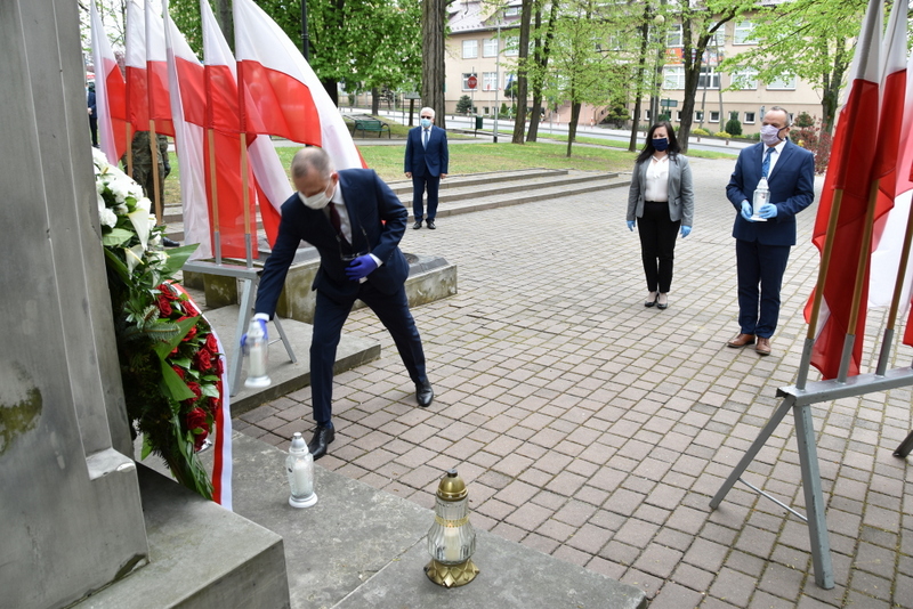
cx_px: 456
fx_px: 685
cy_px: 304
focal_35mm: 27
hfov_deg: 67.4
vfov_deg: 48.0
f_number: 5
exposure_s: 1/100
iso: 100
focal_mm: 18
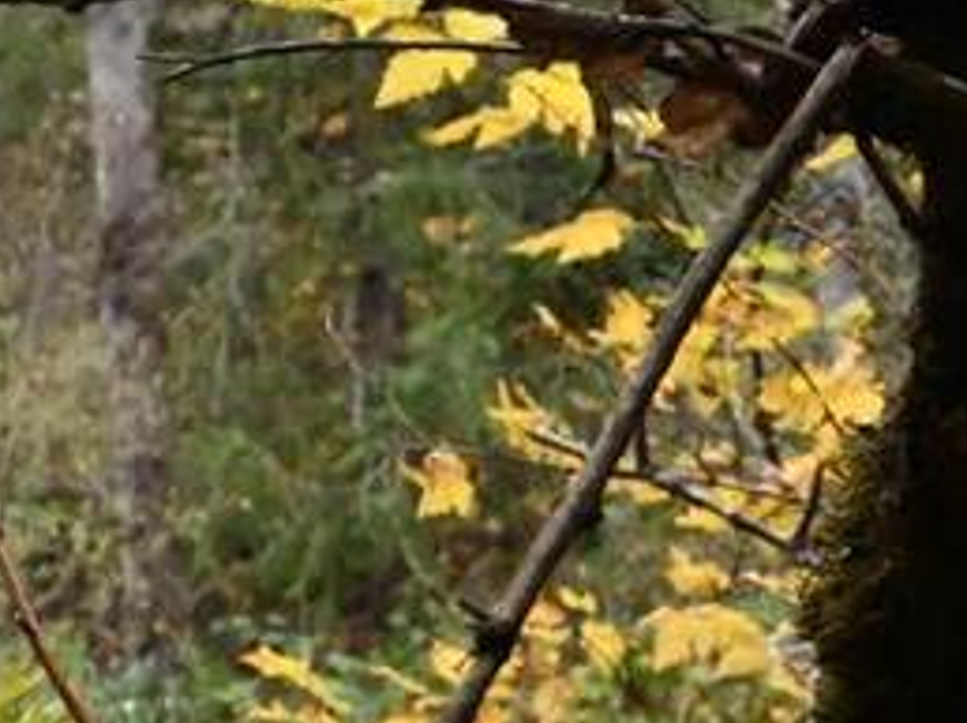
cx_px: -1394
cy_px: 916
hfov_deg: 10.0
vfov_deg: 8.5
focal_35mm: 172
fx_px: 4800
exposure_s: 1/800
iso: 5600
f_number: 4.5
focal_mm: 24
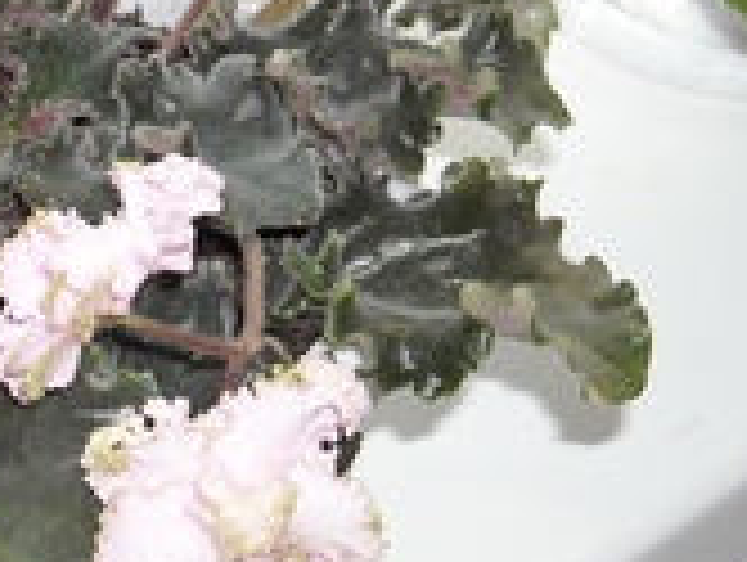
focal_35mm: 165
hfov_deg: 11.8
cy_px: 162
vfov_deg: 9.0
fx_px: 3566
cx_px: 14
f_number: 3.5
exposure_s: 1/125
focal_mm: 9.87
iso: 64
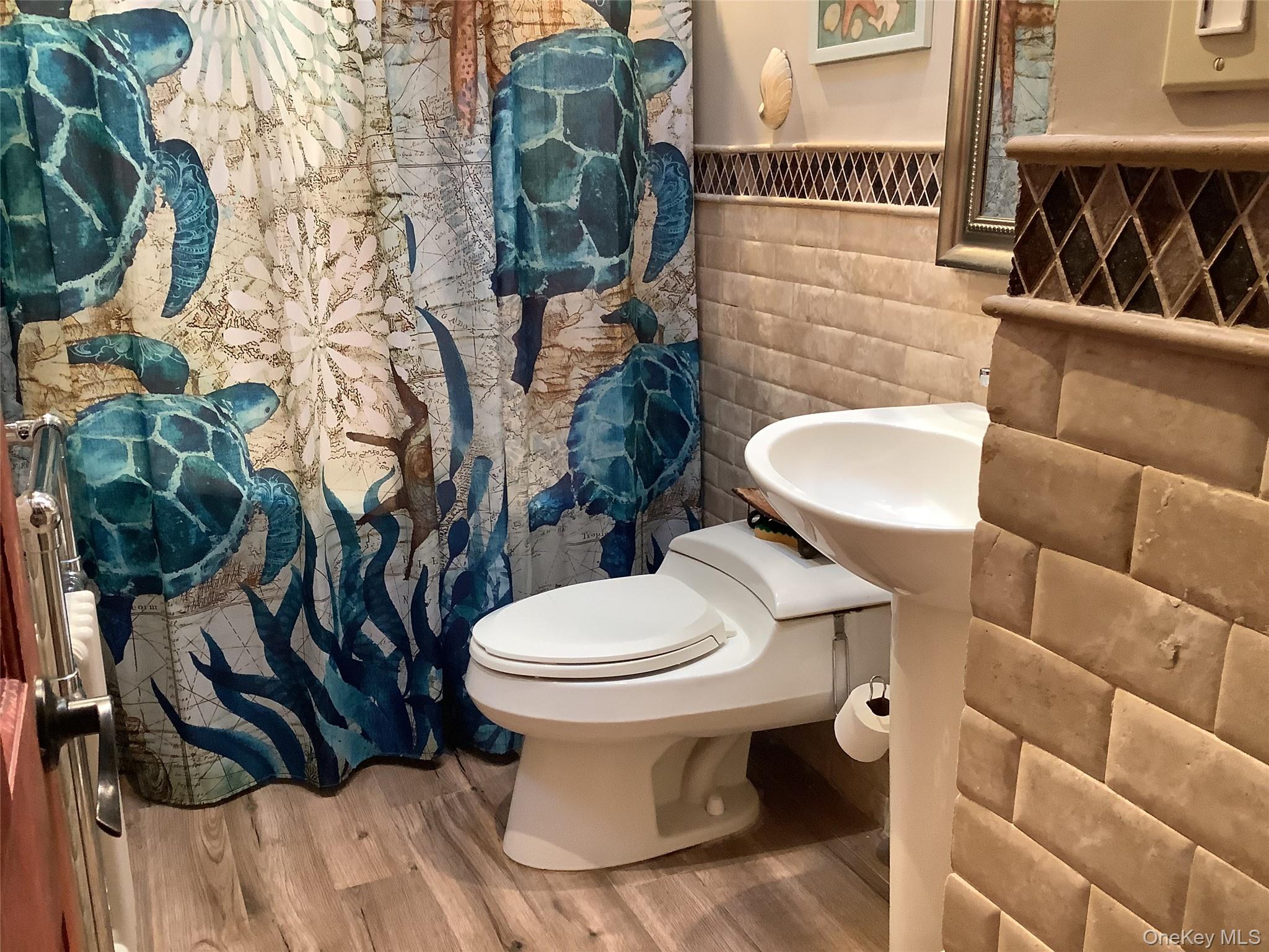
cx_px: 634
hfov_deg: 58.4
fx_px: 1136
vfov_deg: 45.4
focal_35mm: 31
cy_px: 476
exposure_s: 1/60
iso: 250
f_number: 2.4
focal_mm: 3.3
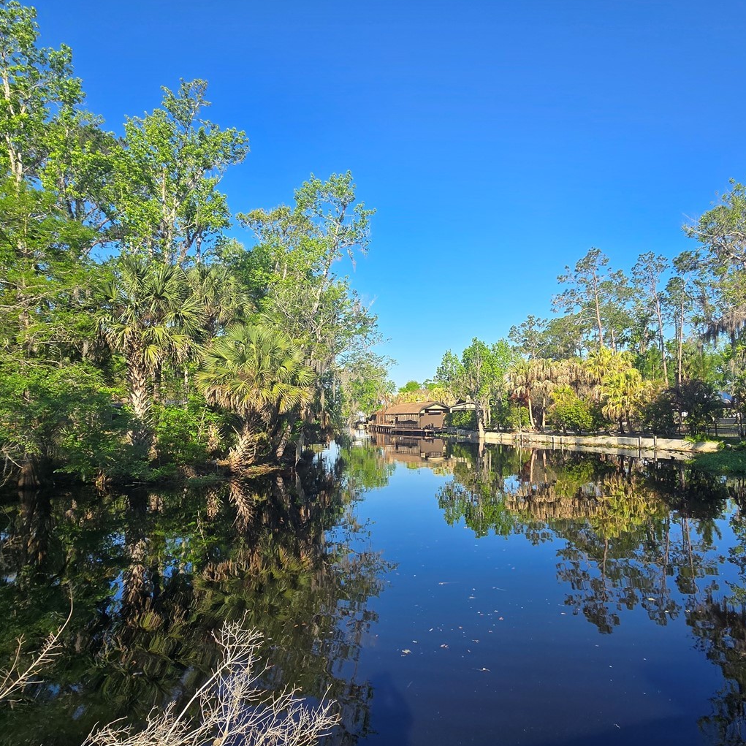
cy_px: 394
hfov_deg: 79.4
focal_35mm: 18
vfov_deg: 80.6
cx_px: 463
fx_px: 439
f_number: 2.2
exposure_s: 1/900
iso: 50
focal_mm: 2.2
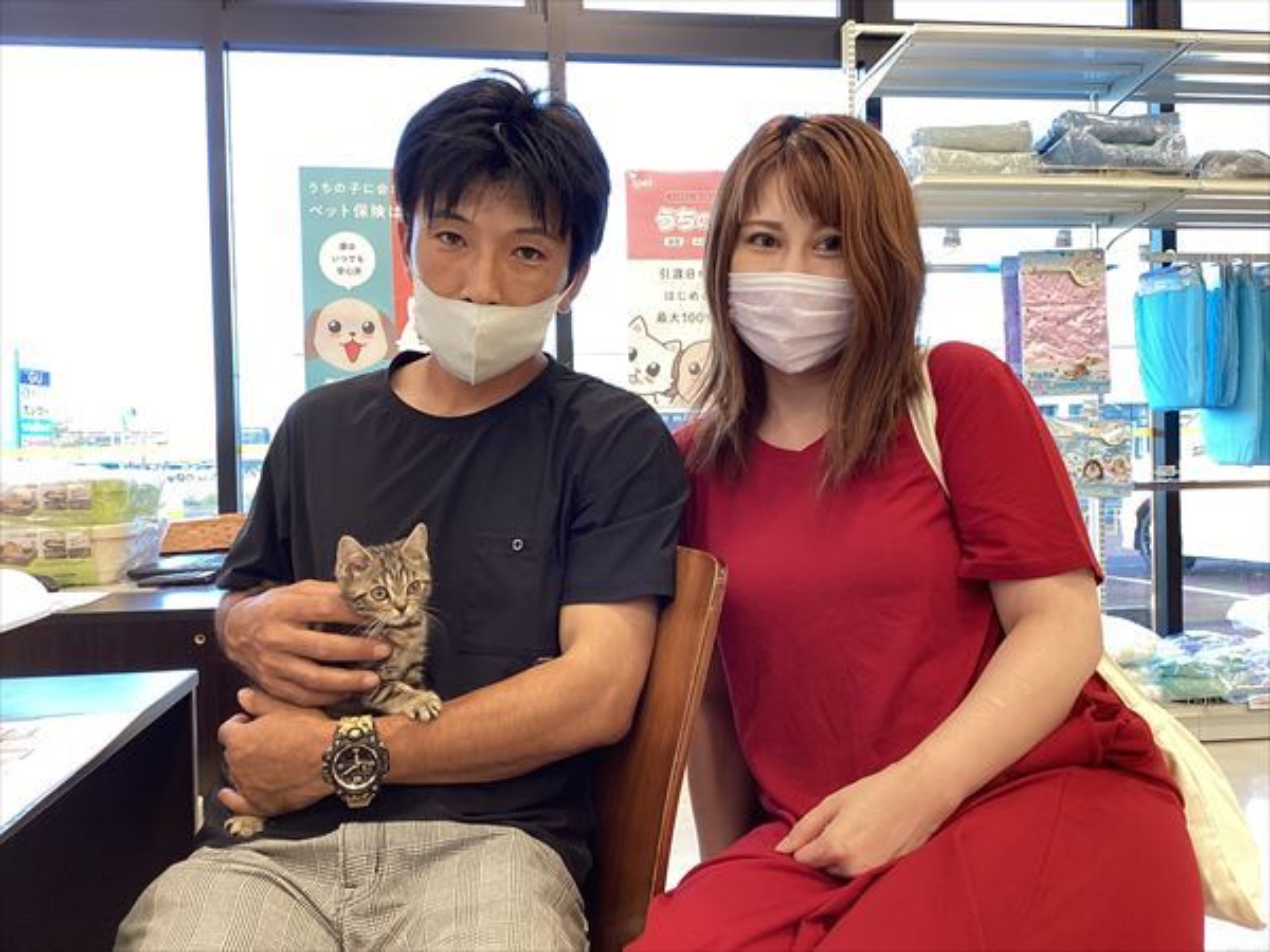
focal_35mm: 31
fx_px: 1137
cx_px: 635
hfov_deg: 58.4
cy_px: 476
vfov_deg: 45.4
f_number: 2.4
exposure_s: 1/50
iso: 80
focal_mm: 3.3
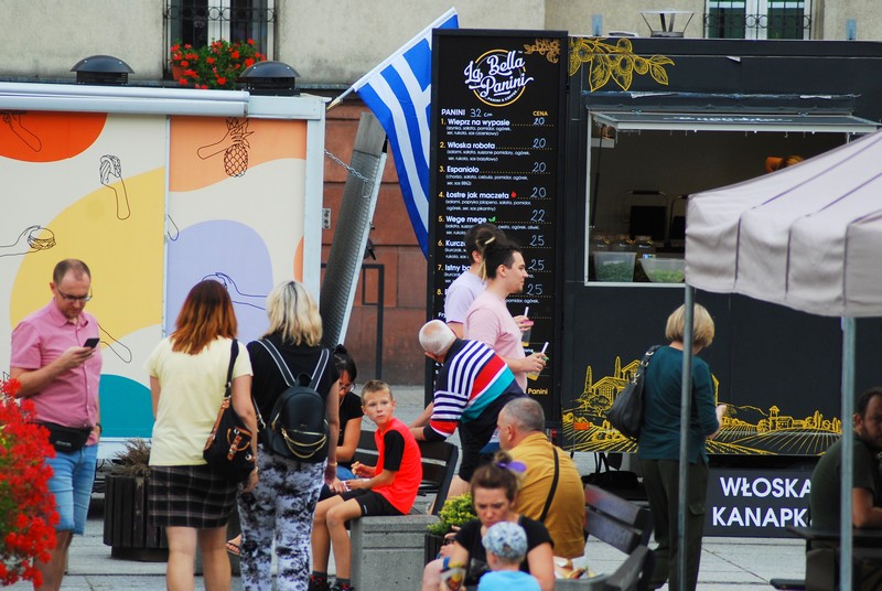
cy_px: 296
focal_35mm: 270
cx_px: 441
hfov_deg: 7.6
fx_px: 6625
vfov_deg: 5.1
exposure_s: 1/200
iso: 320
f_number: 4.8
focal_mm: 180
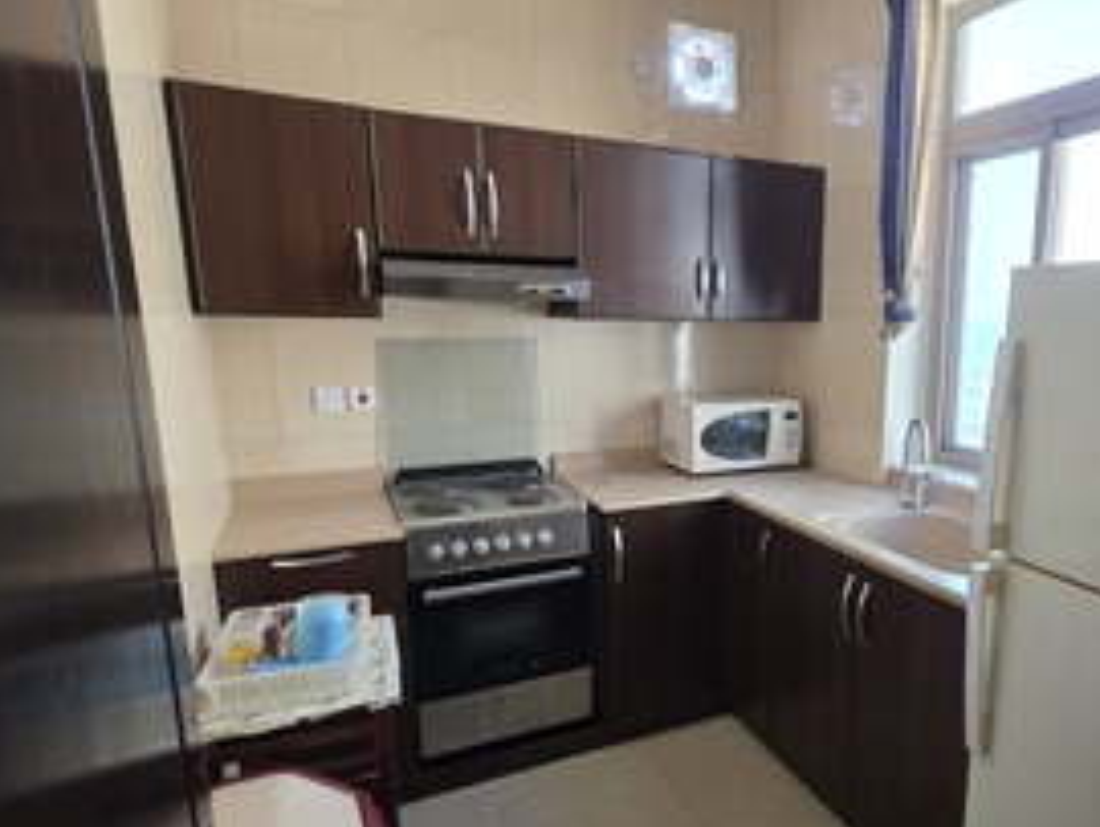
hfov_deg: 73.5
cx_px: 752
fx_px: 700
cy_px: 466
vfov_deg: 61.0
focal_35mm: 22
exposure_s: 1/50
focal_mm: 2.2
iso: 250
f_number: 1.9
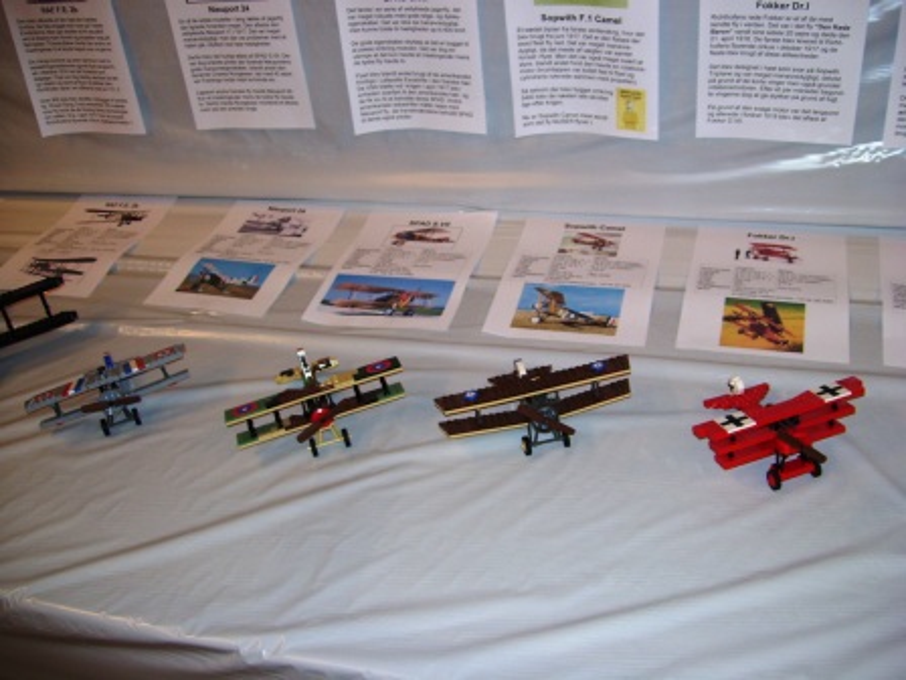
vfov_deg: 39.7
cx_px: 453
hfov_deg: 51.4
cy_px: 340
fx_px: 942
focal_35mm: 36
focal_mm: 6
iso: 80
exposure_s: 1/60
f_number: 2.7
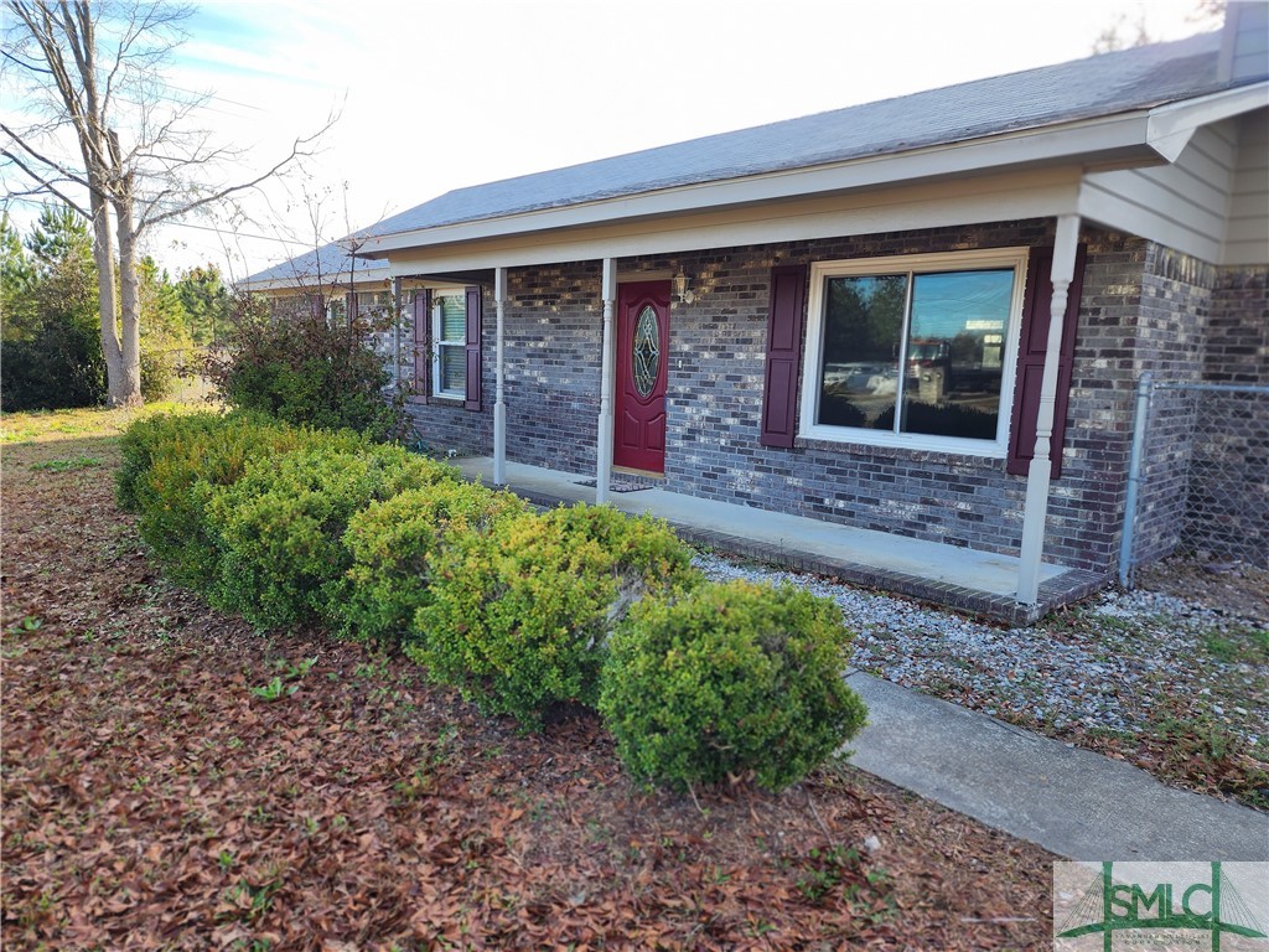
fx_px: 843
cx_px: 634
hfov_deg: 73.9
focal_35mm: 23
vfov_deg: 58.9
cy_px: 476
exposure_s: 1/196
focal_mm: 6.4
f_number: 1.8
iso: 12
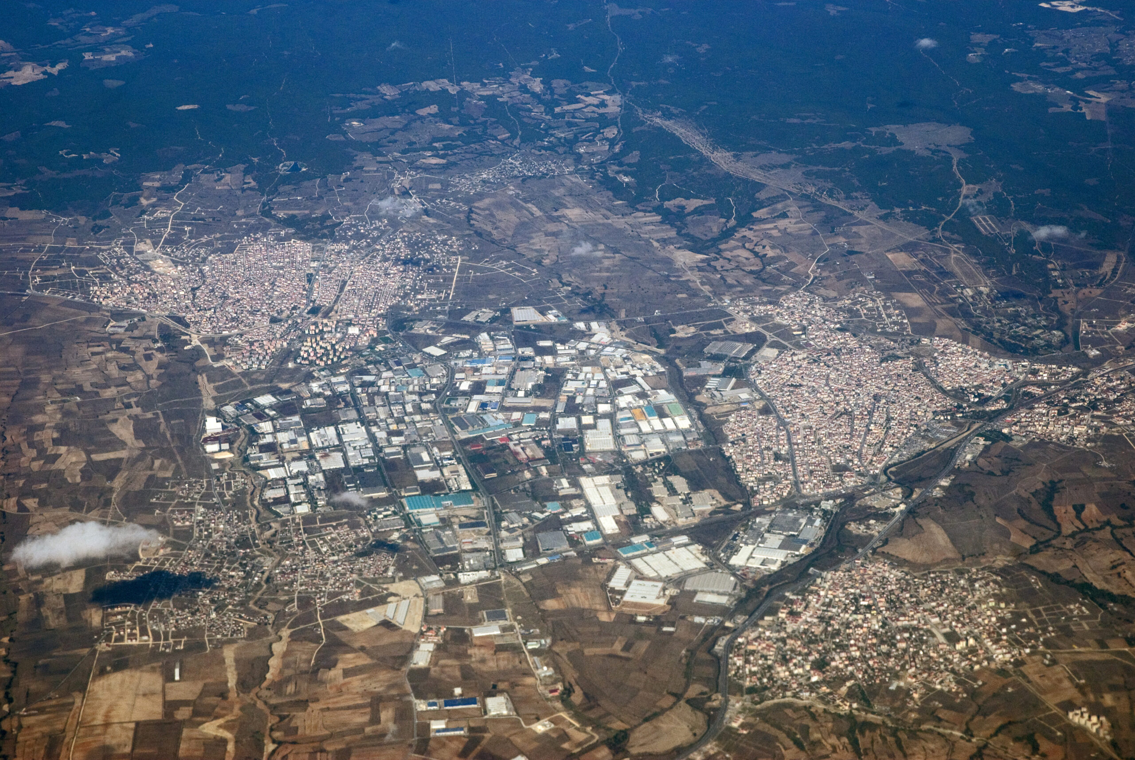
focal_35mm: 78
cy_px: 380
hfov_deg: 26.0
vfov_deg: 17.5
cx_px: 568
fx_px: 2462
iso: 400
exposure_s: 1/800
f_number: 14
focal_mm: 52
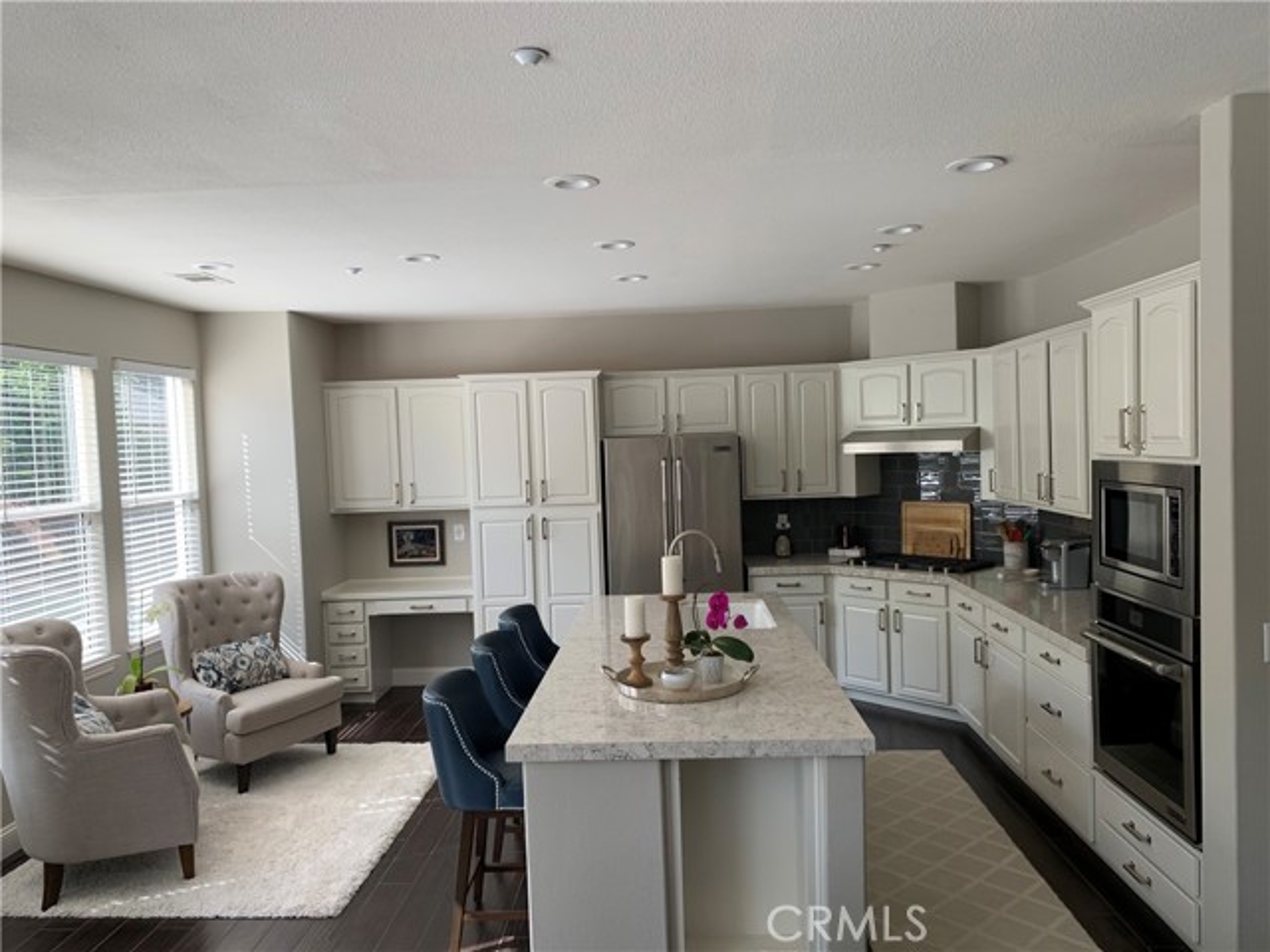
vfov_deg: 53.1
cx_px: 635
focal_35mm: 26
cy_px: 476
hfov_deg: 67.3
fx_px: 954
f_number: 1.8
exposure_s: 1/143
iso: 25
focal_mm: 4.25
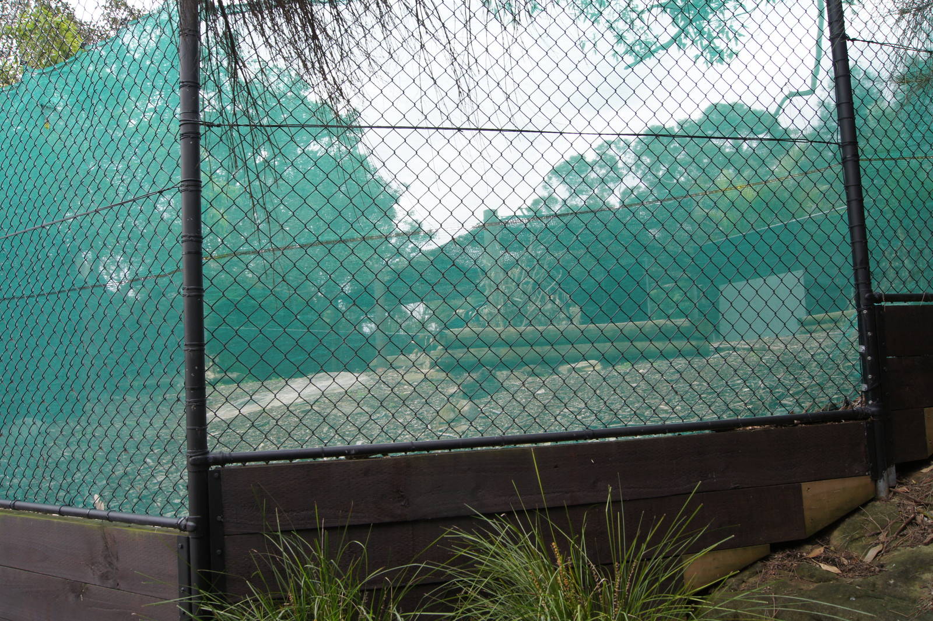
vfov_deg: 43.6
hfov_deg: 62.0
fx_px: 777
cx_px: 466
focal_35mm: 30
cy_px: 310
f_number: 9
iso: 200
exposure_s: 1/80
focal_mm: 20
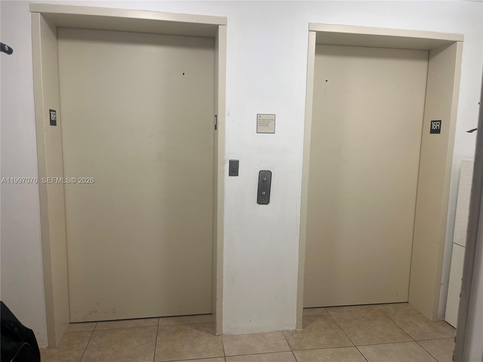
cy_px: 181
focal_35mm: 26
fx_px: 363
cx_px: 242
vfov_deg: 53.1
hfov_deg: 67.3
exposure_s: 1/60
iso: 80
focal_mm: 5.1
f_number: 1.6
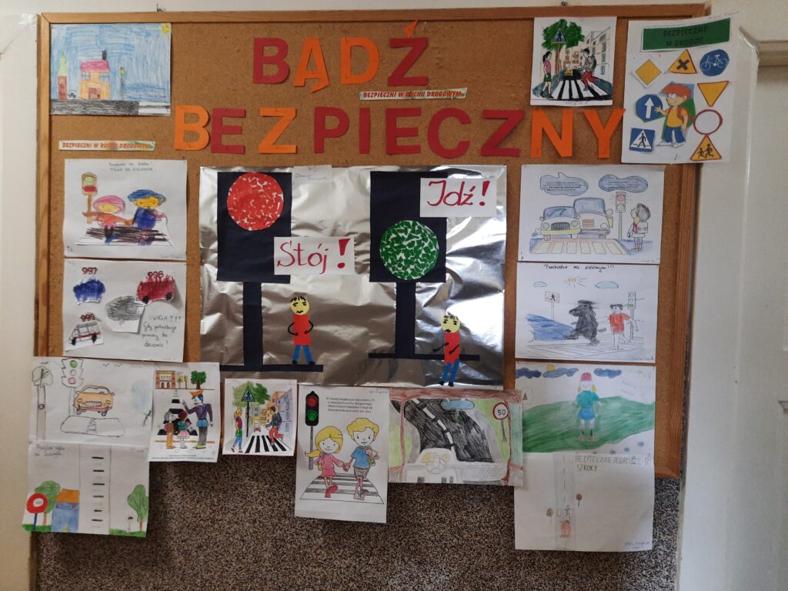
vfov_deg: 54.9
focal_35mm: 25
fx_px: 569
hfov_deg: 69.4
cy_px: 296
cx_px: 394
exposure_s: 1/50
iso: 250
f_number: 2
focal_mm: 4.6
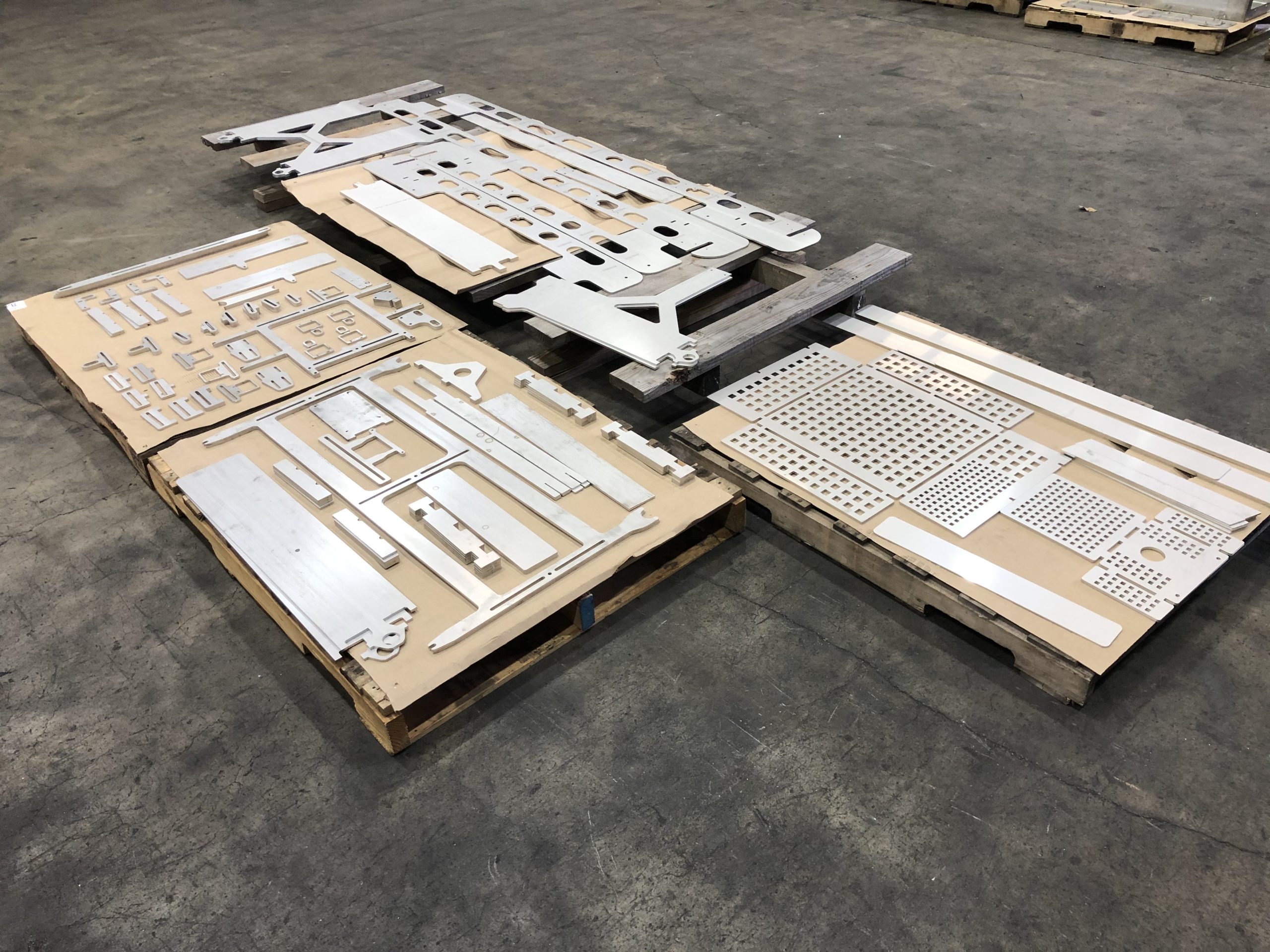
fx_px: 1027
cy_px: 476
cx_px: 635
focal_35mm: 28
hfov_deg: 63.4
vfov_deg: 49.7
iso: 32
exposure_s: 1/30
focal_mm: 4
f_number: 1.8
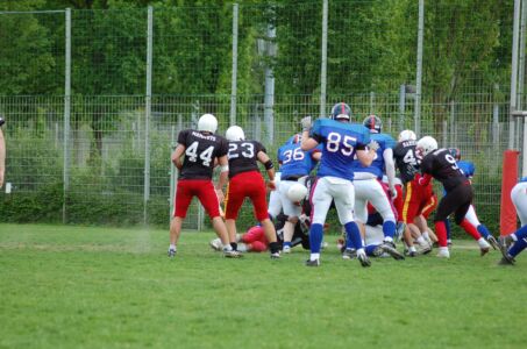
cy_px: 174
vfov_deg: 7.6
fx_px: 2629
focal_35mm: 180
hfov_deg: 11.4
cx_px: 264
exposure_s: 1/640
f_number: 4.2
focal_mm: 120
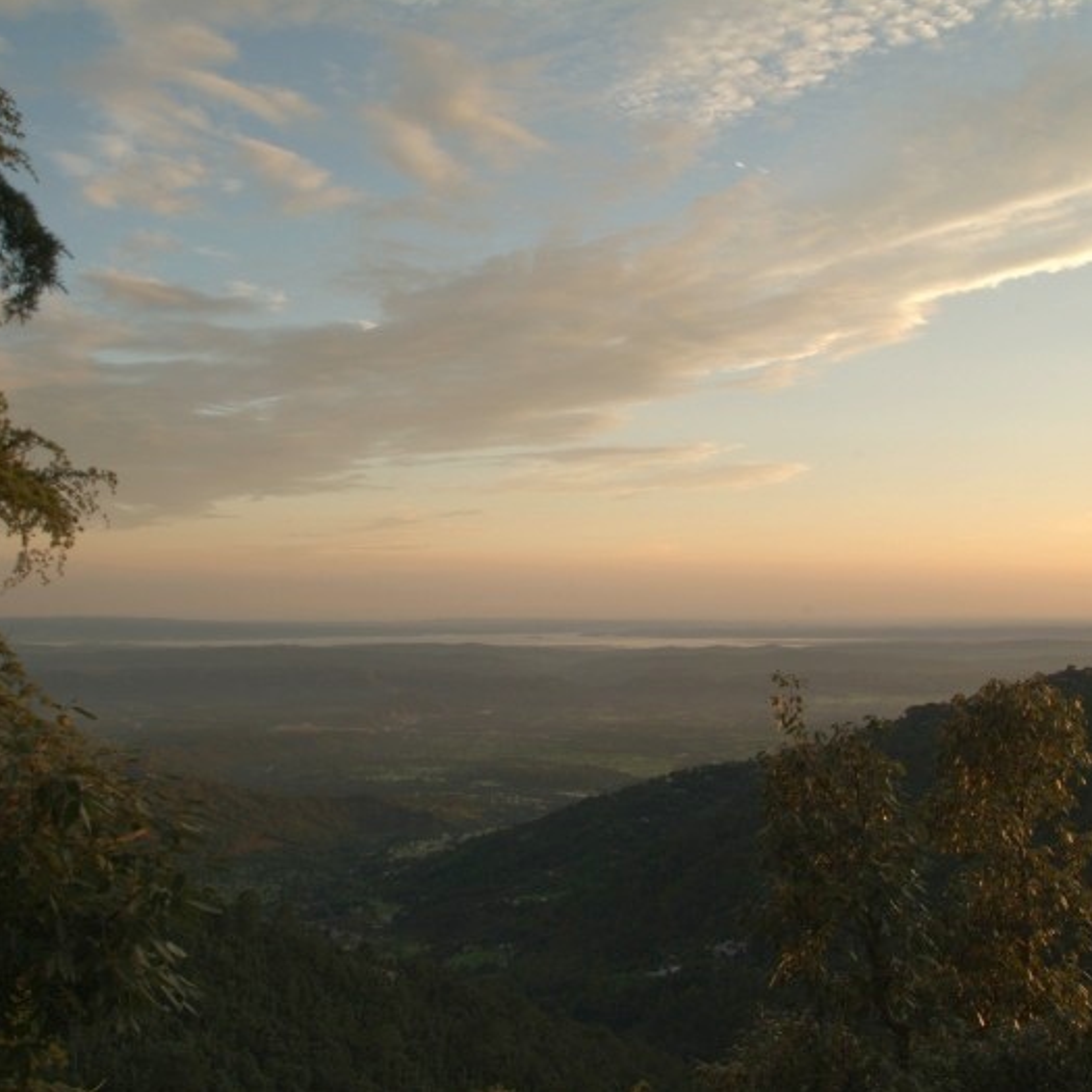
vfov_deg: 47.2
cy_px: 544
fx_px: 1249
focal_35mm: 35
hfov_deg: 47.2
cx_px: 549
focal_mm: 18
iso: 400
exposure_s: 1/250
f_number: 8
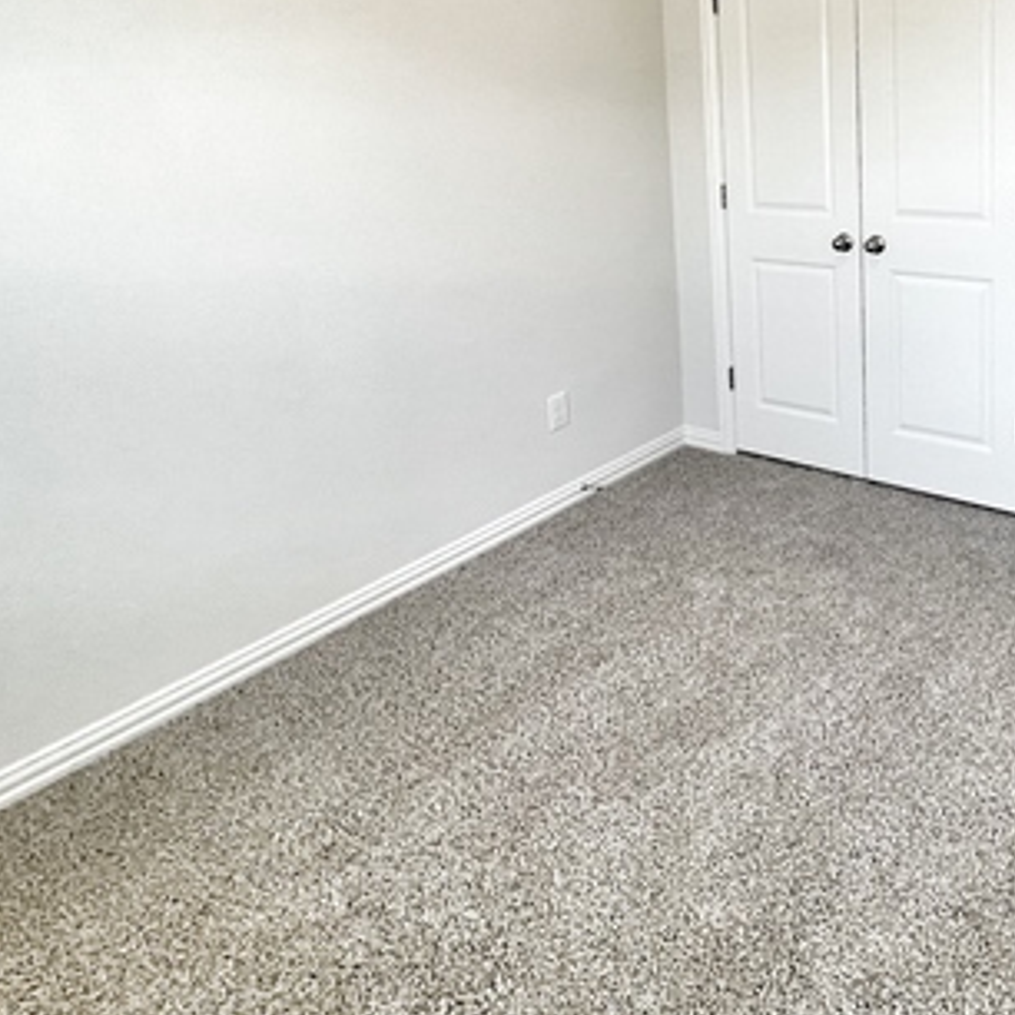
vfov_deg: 60.9
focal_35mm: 24
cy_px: 236
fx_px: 796
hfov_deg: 57.8
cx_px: 872
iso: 125
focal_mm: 1.57
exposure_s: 1/120
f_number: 1.8
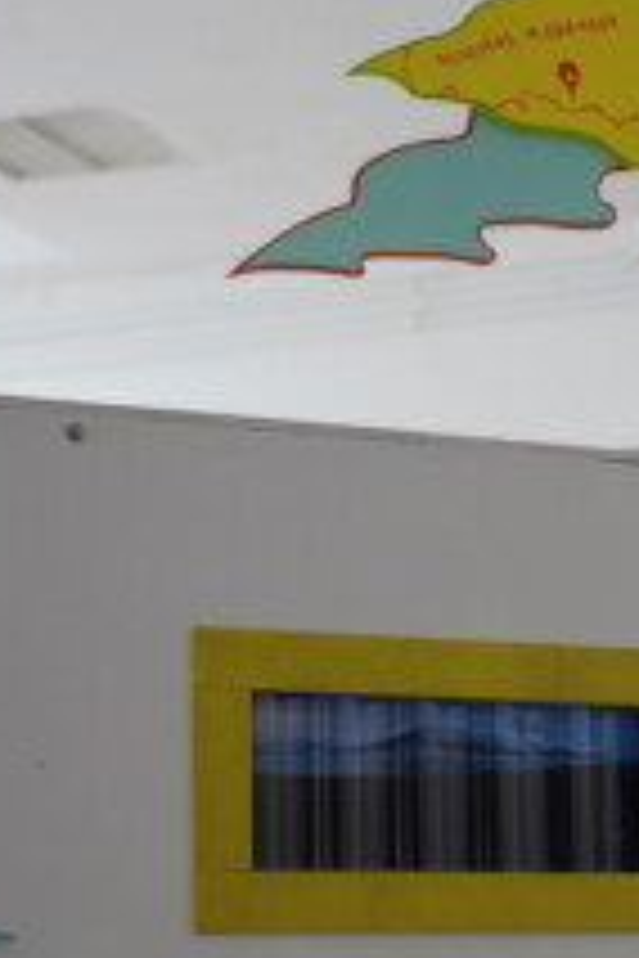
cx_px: 461
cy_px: 661
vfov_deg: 20.7
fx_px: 2607
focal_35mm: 98
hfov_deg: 13.9
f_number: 1.8
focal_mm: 35
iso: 250
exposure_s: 1/320
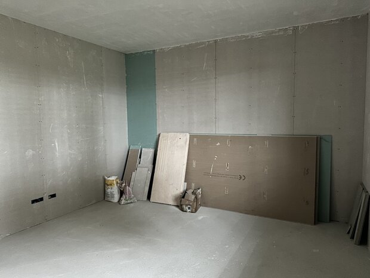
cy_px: 139
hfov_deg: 71.6
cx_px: 185
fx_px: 257
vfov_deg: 56.8
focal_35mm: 24
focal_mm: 6.86
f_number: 1.78
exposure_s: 1/17
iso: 1250
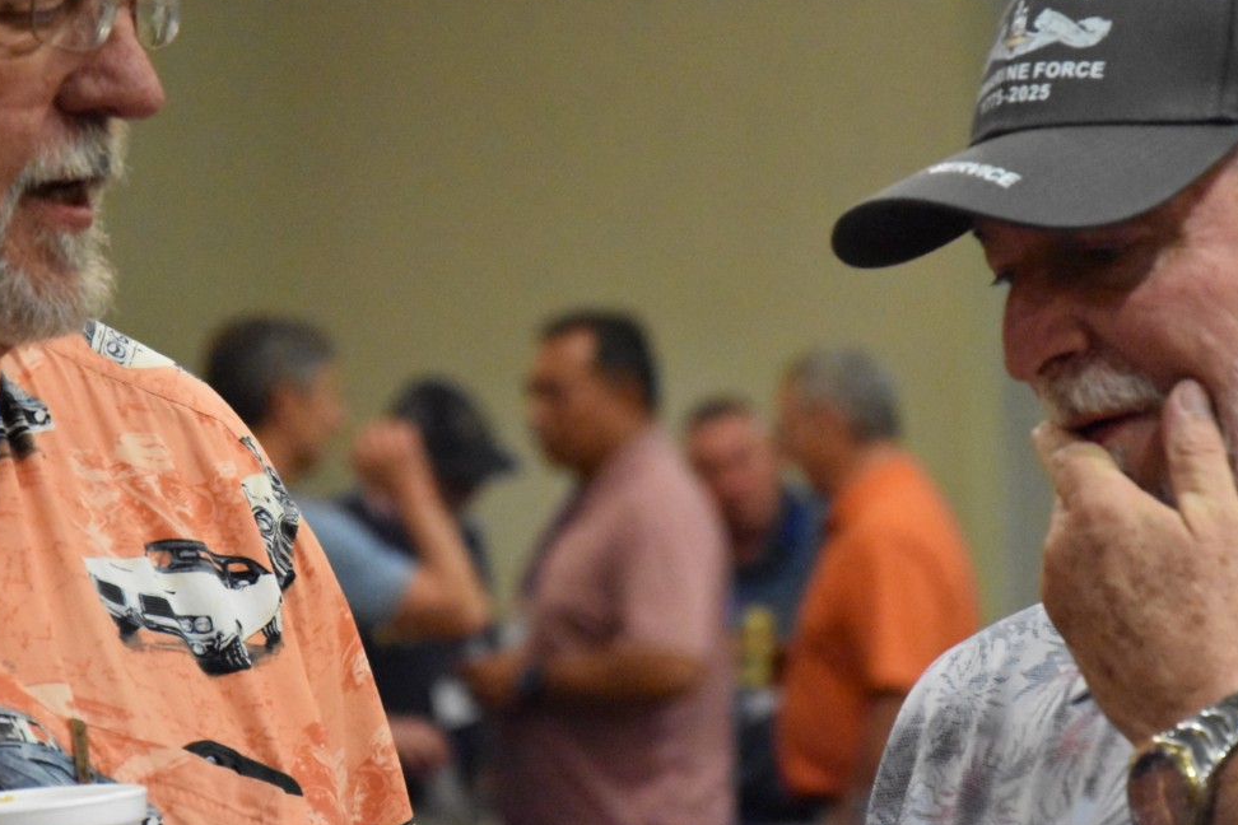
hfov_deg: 11.0
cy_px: 390
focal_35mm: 187
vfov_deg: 7.4
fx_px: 6416
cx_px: 574
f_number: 5.6
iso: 12800
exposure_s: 1/100
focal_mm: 105
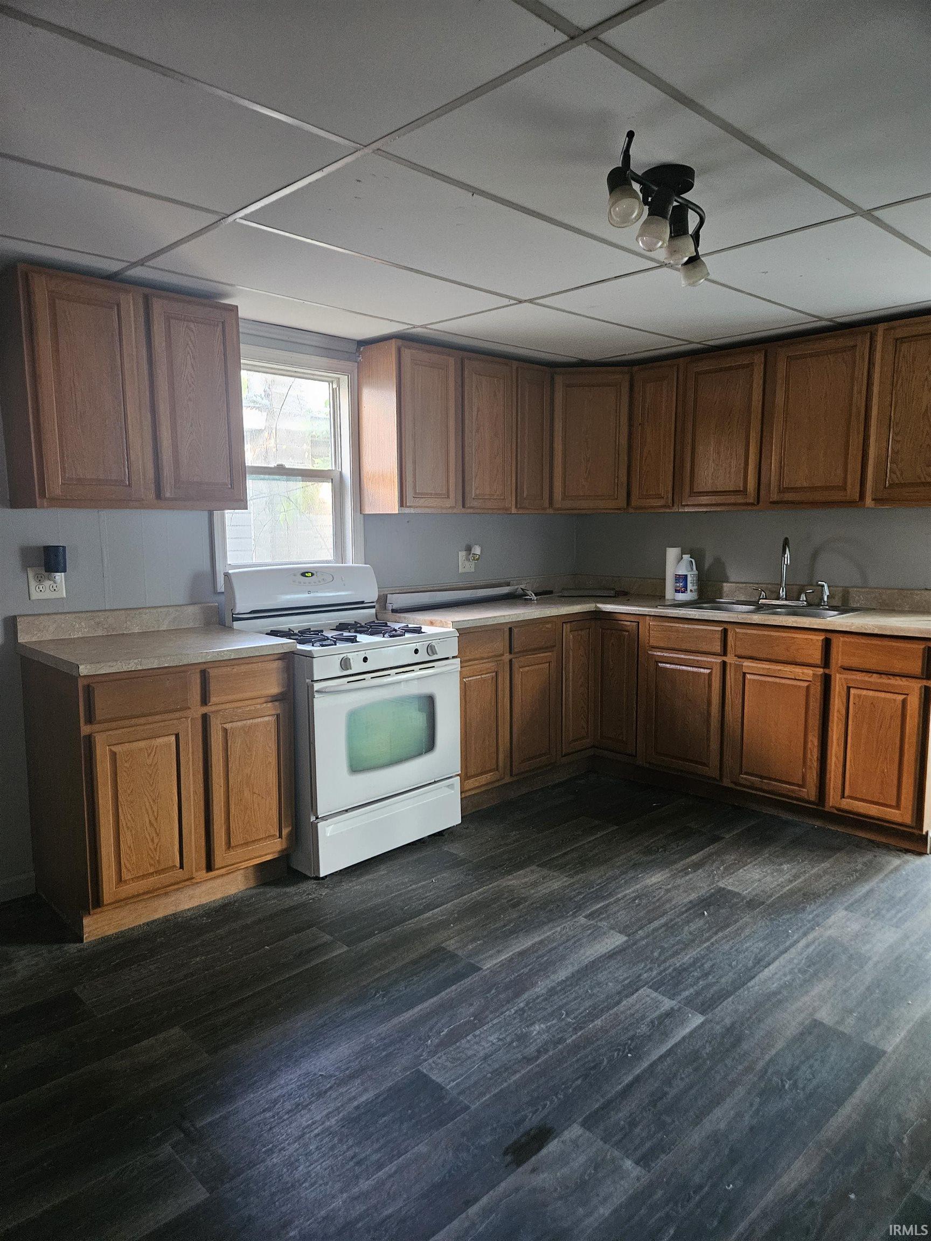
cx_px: 466
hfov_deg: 58.9
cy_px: 620
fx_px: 825
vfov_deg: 73.9
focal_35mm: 23
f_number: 1.8
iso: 500
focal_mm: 5.4
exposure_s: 1/30
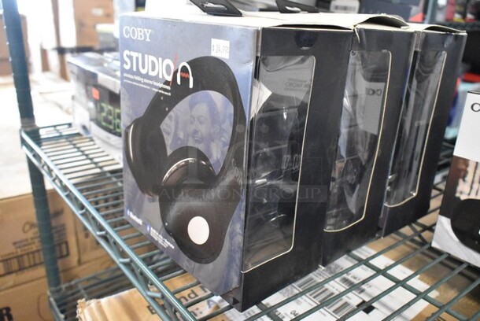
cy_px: 160
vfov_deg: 41.8
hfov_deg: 59.4
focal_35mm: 32
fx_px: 420
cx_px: 240
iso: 9000
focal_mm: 21
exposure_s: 1/125
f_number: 5.6
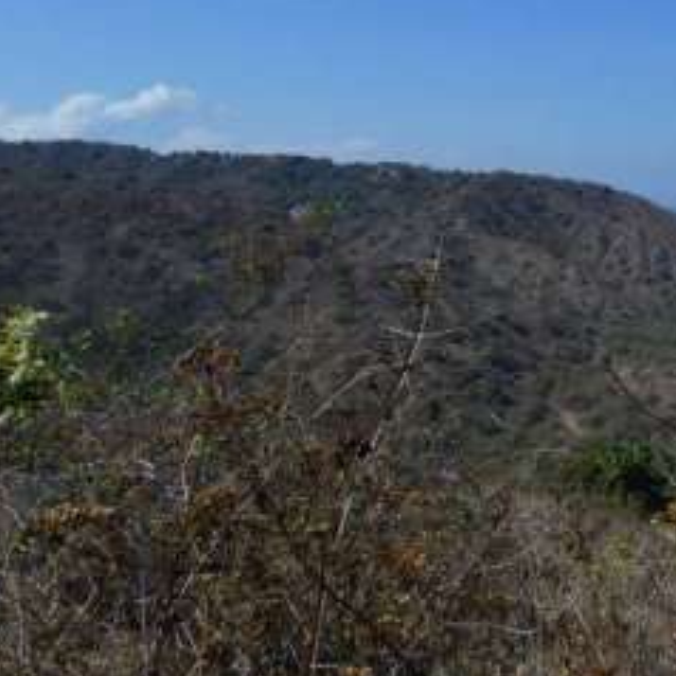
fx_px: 884
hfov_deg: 26.7
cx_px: 1059
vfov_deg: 40.4
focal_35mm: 40
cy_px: 153
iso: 250
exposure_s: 1/500
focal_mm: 14
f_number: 11
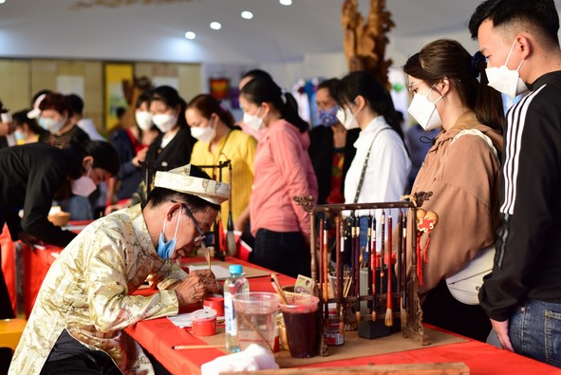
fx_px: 858
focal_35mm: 55
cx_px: 299
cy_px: 188
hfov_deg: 36.2
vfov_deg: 24.7
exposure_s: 1/250
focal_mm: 50
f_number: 2.5
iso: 640
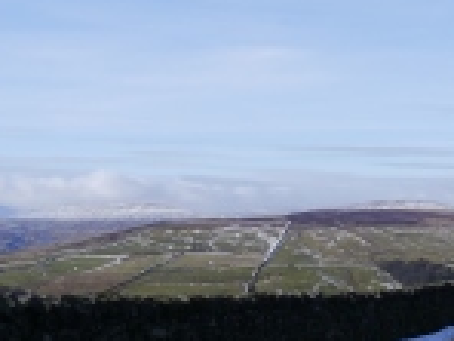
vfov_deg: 17.9
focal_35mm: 82
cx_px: 620
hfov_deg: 21.2
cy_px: 230
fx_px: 1075
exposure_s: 1/400
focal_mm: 14
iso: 160
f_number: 8
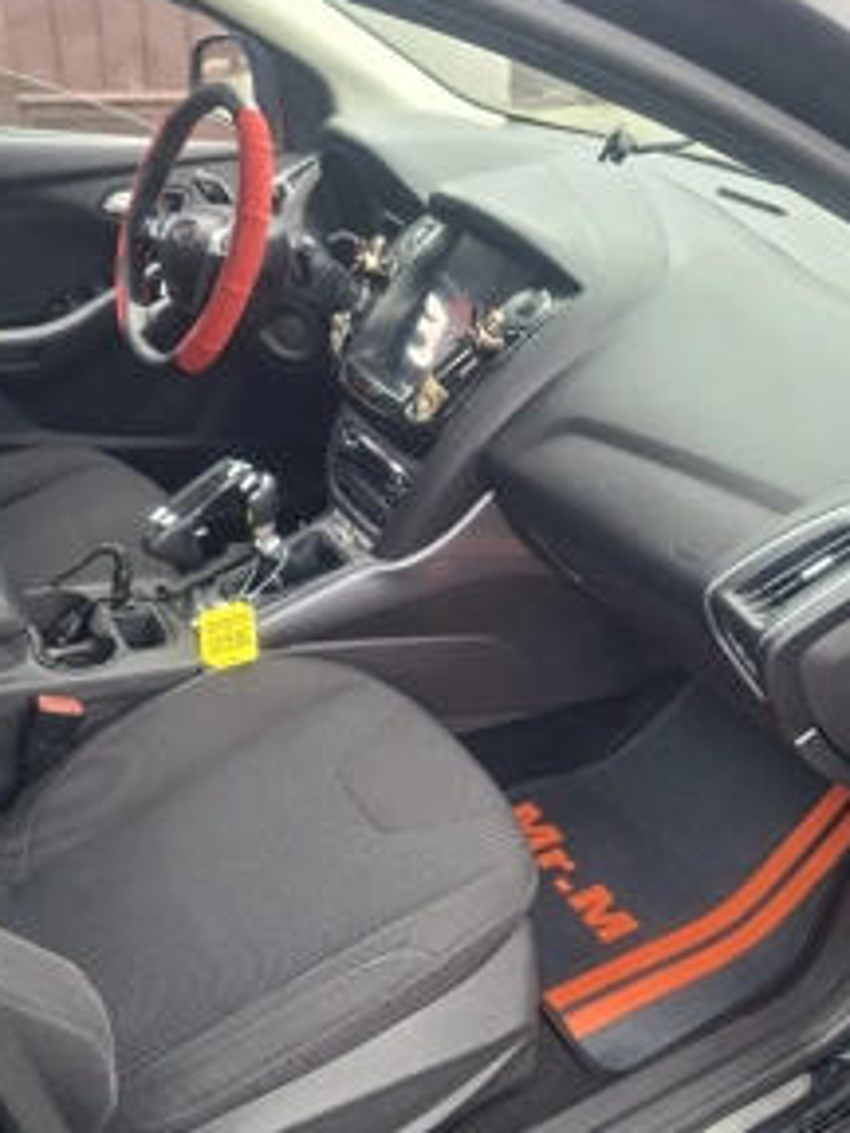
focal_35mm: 32
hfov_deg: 44.0
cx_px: 504
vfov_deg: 56.5
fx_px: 1048
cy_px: 665
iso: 100
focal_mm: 5.54
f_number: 1.8
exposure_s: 1/100
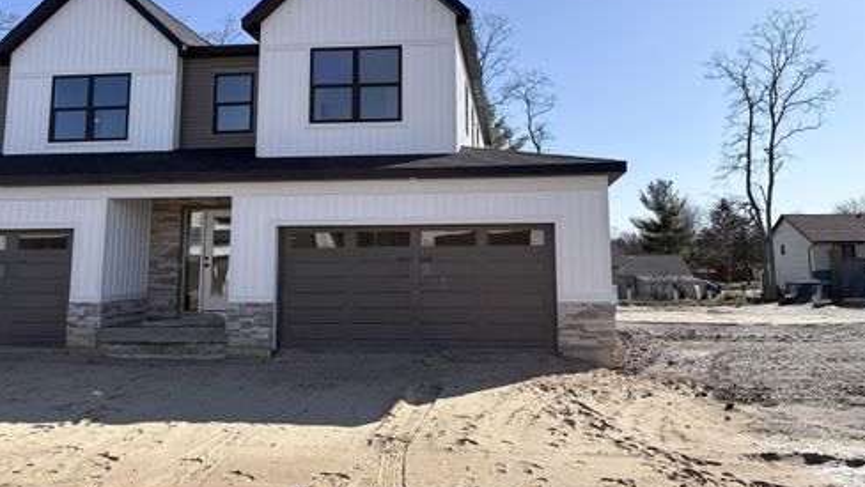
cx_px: 441
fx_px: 665
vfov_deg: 39.8
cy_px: 164
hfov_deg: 66.0
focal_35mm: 29
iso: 50
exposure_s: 1/4000
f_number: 1.6
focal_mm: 5.96
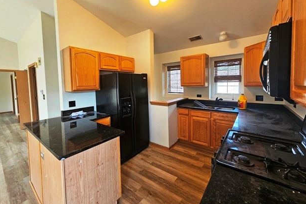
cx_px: 148
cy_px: 90
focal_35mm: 14
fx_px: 119
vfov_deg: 80.9
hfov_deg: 104.2
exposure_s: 1/60
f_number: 2.2
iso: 160
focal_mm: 2.2
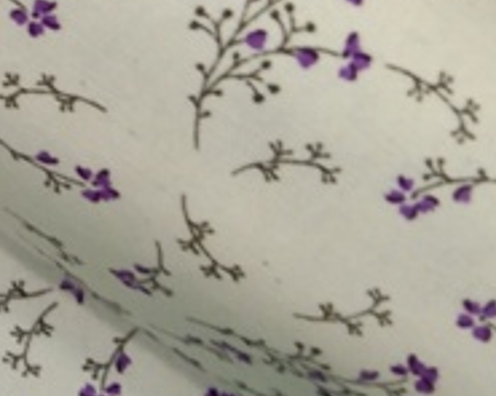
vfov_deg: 9.0
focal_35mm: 168
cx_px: -393
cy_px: -169
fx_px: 2466
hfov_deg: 10.8
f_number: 2.2
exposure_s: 1/50
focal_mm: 3.69
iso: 196
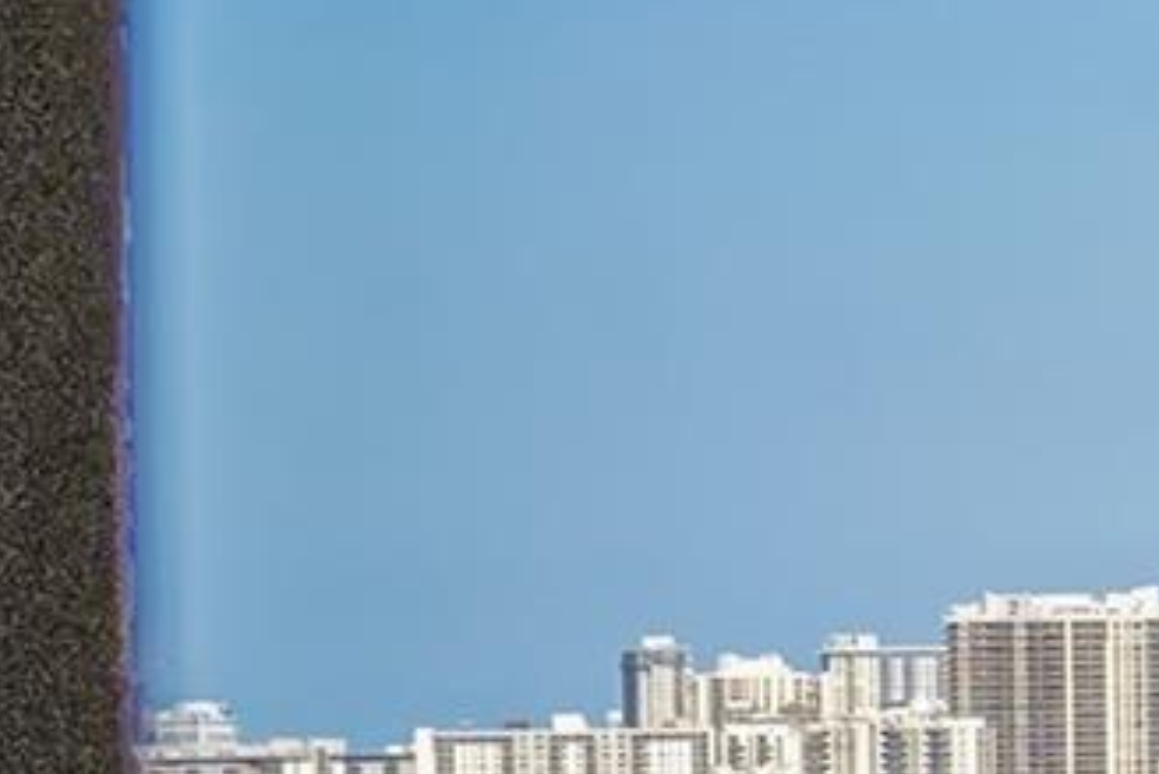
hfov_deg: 5.8
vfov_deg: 4.0
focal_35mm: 341
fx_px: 10983
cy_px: 831
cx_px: 2625
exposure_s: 1/1000
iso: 400
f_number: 8
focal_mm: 70
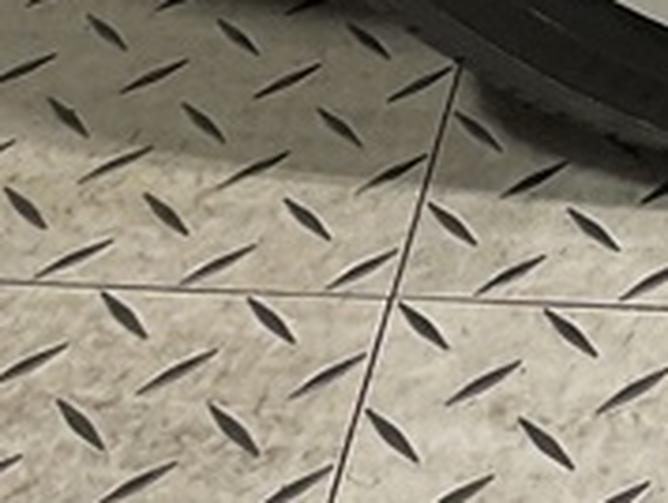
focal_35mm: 156
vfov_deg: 9.2
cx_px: 901
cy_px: -293
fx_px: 3014
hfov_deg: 12.2
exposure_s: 1/60
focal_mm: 3
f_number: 1.8
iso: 80
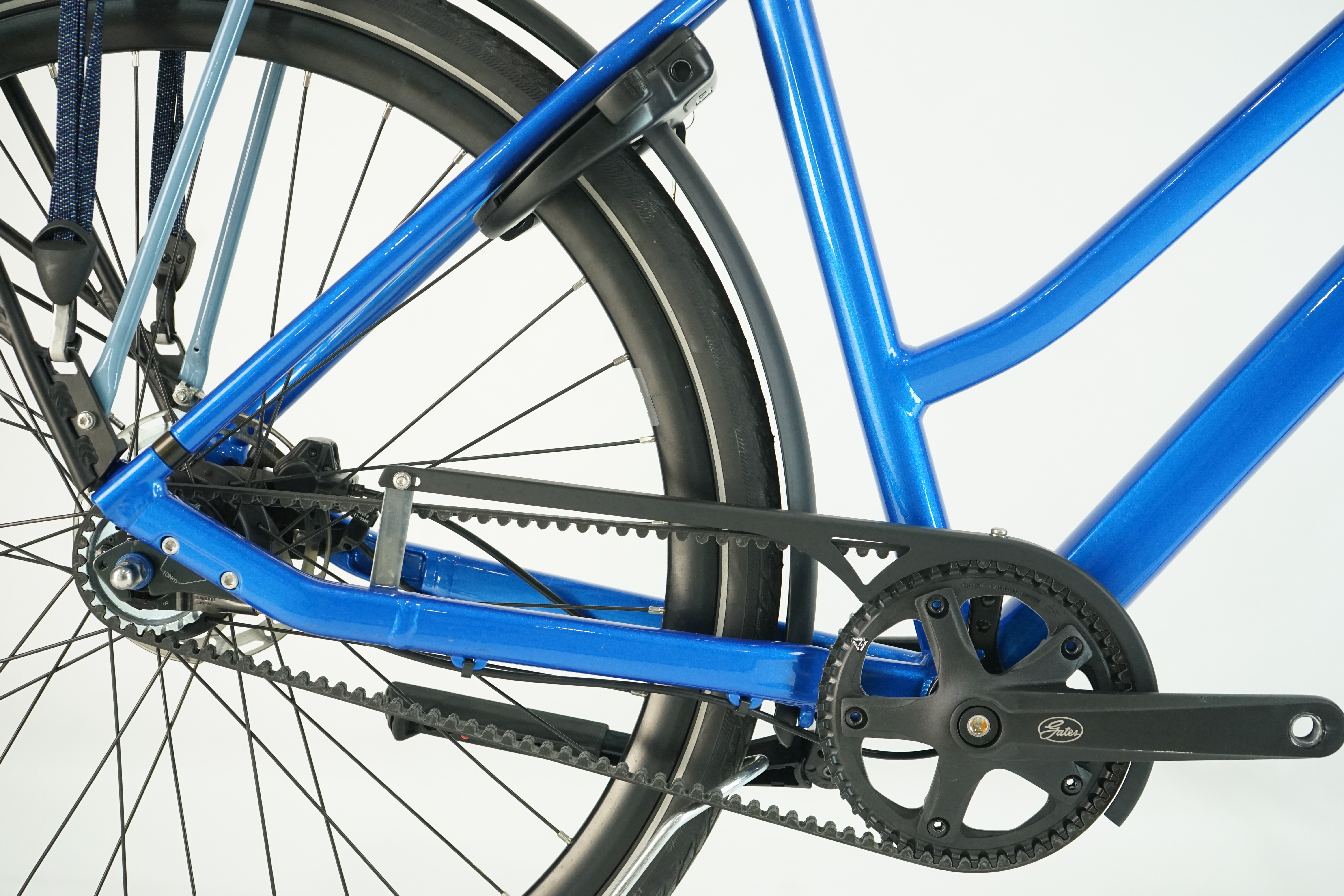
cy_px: 448
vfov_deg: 27.5
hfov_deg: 40.3
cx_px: 672
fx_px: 1829
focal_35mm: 49
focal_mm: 49
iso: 2500
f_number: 5.6
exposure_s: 1/200
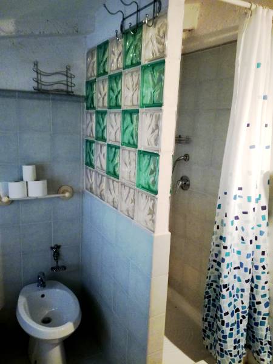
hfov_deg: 51.4
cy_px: 182
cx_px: 136
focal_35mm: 27
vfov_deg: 65.3
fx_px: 284
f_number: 2
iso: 640
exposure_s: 1/20
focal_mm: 3.79
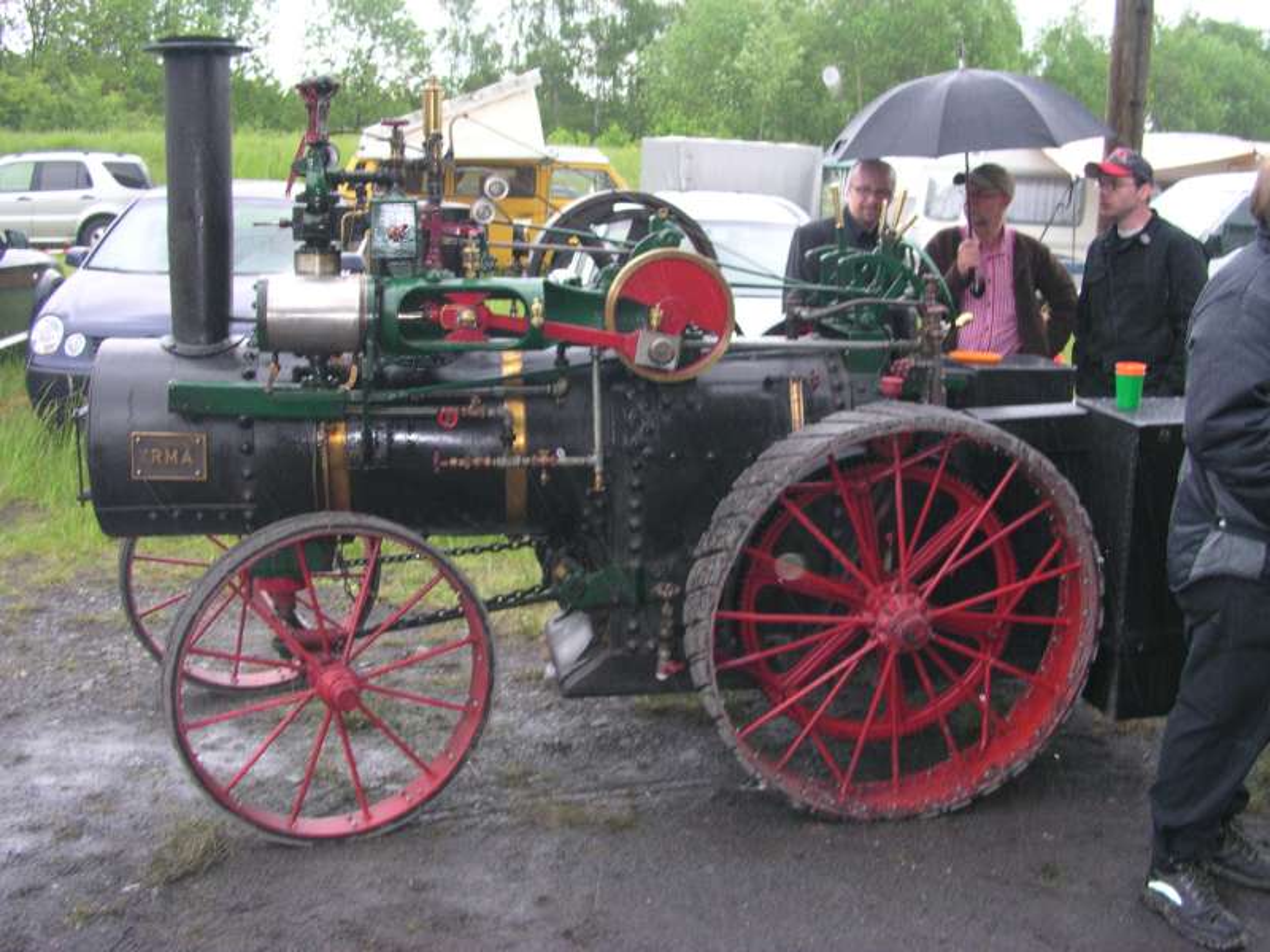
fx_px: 1357
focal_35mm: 37
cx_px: 635
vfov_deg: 38.7
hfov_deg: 50.1
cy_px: 476
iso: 175
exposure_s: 1/60
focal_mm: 5.6
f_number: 2.7
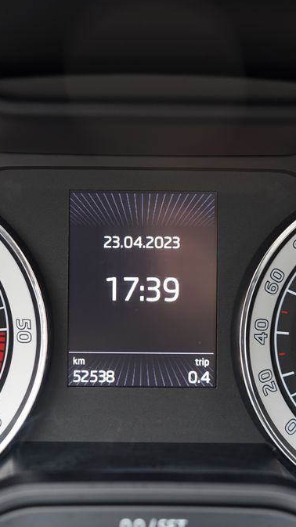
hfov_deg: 17.9
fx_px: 936
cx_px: 102
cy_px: 264
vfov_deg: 31.4
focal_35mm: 67
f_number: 3.2
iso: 640
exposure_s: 1/60
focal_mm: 42
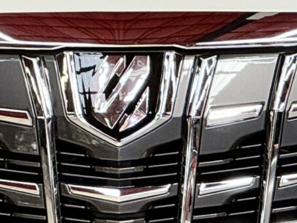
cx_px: 114
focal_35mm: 686
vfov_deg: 2.2
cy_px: 3
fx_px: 5886
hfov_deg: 2.9
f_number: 2.8
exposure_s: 1/145
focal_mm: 15.66
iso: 64
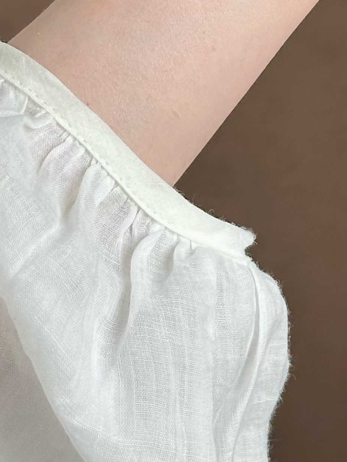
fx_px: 2045
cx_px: 313
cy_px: -87
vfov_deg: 12.6
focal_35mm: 153
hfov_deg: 9.7
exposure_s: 1/164
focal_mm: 6.86
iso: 64
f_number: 1.78
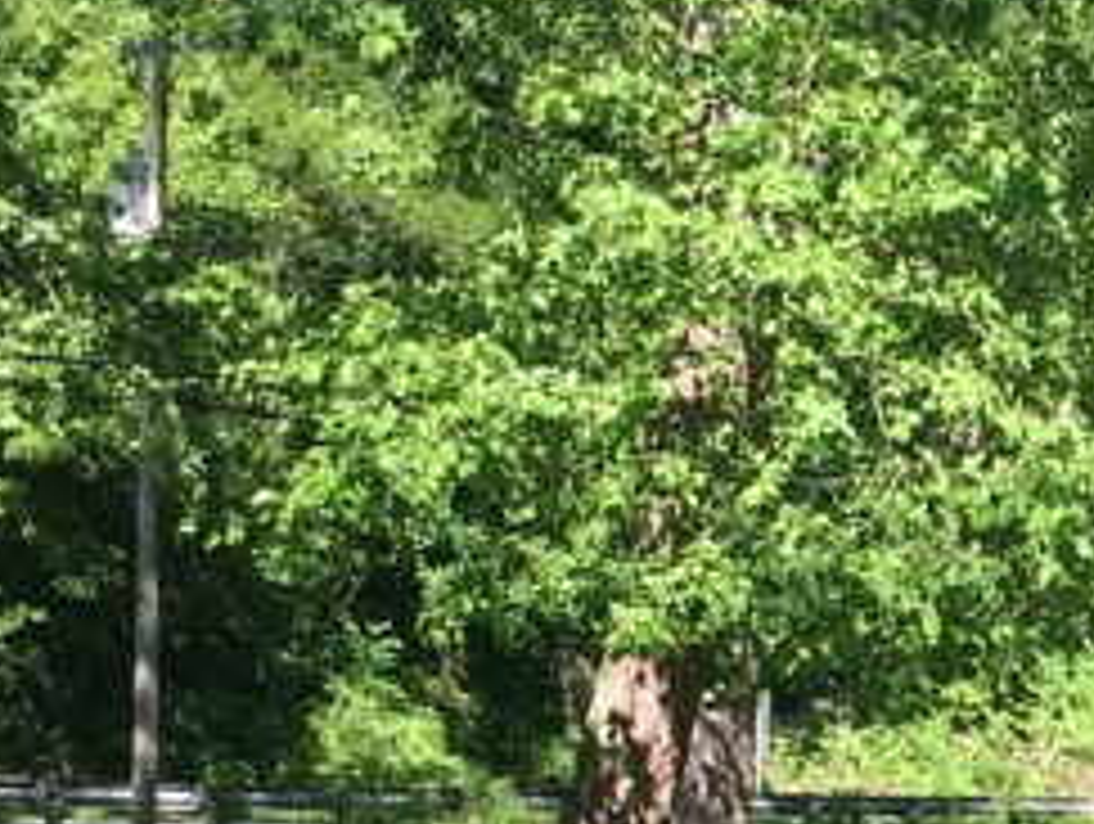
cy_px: 977
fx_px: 3861
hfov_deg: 15.3
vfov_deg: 11.9
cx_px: 1477
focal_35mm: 122
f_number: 2.2
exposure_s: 1/519
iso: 25
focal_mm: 4.15
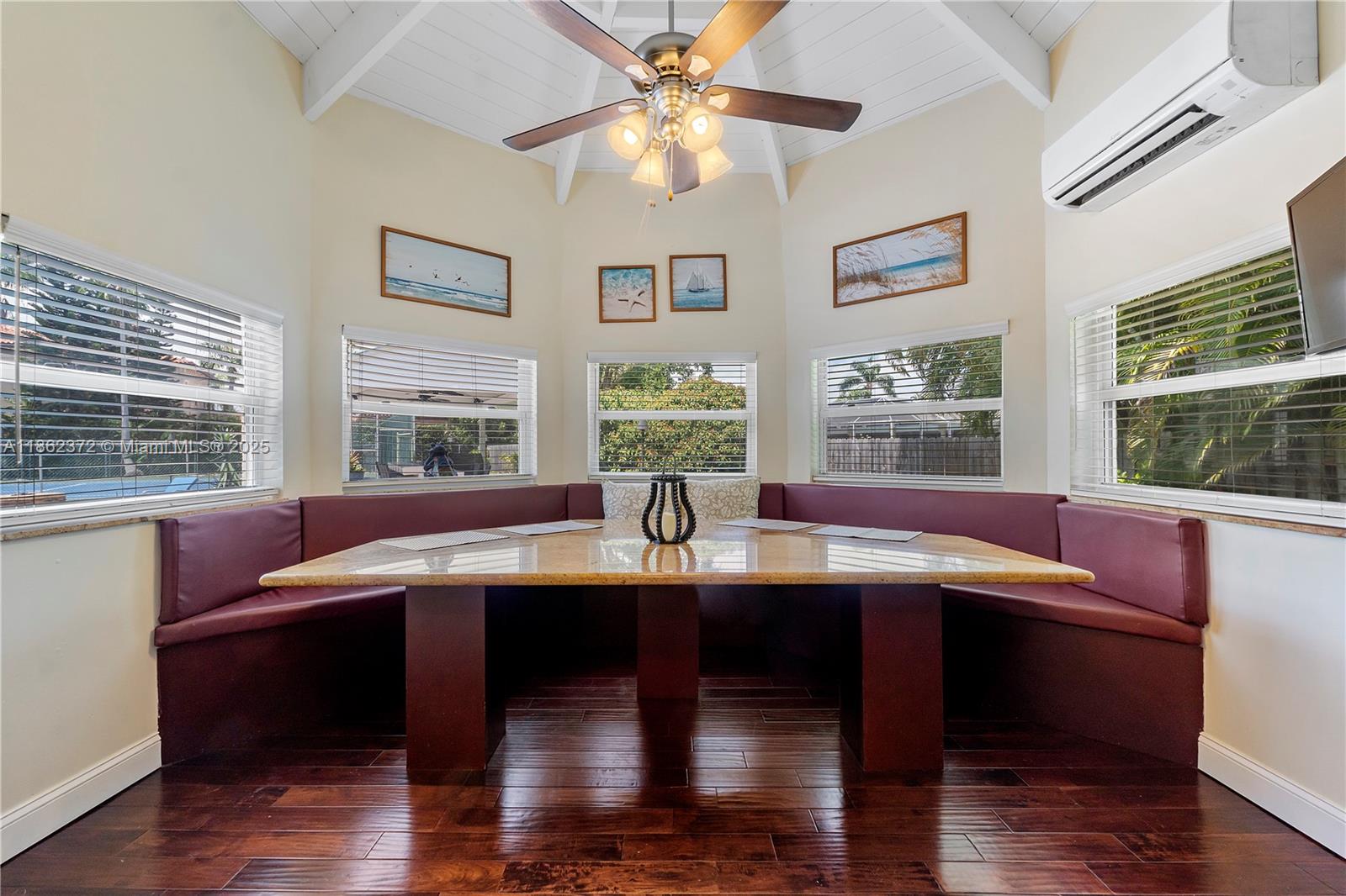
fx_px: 561
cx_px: 673
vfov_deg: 77.3
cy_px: 448
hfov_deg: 100.4
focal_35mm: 15
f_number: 11
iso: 160
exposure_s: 1/13
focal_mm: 10
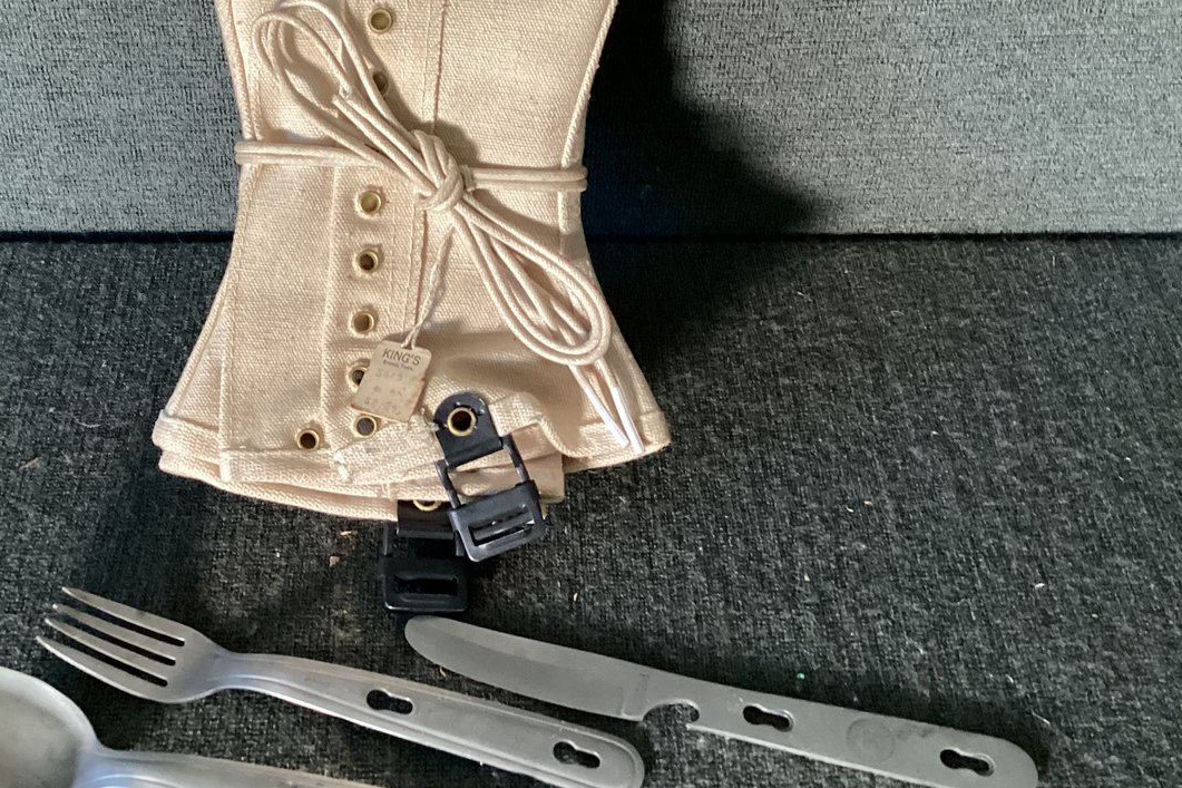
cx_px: 413
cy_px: 270
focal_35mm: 46
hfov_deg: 42.3
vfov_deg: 29.1
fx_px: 1510
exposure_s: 1/40
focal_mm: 3.3
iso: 250
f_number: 2.4
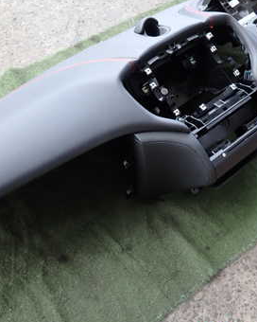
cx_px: 130
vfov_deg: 42.7
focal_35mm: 43
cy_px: 133
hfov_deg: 34.9
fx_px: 409
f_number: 2
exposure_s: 1/100
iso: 100
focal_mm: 4.5
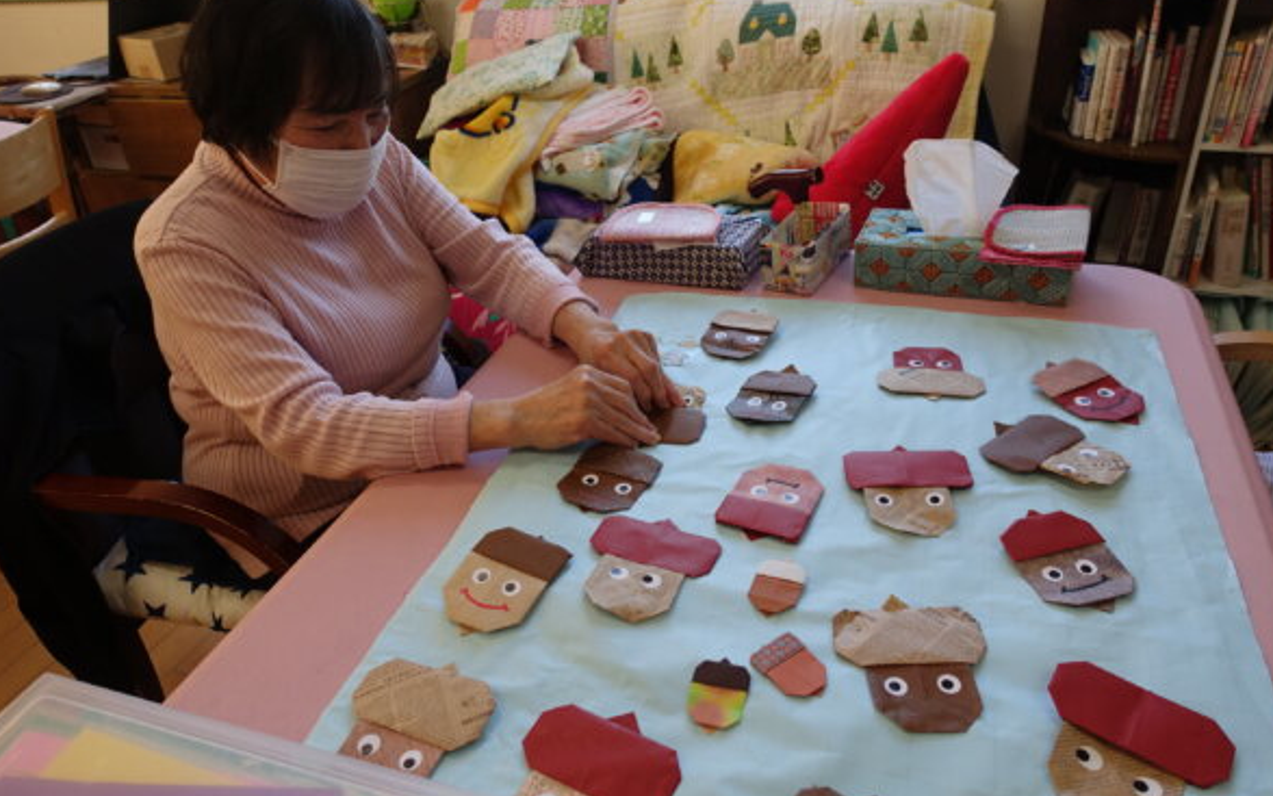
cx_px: 638
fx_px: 867
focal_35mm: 25
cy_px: 386
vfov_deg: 49.3
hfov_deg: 72.5
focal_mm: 8.8
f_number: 3.2
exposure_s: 1/80
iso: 125
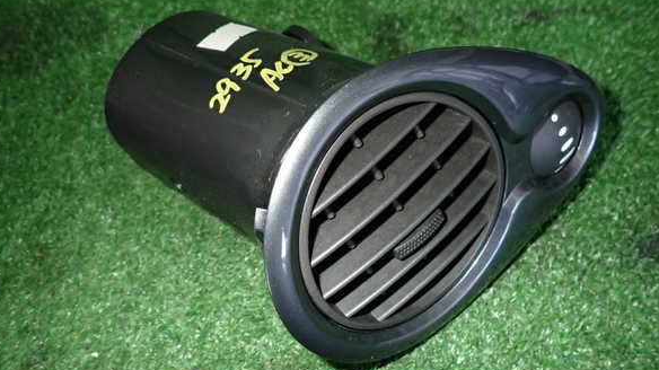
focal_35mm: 28
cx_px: 322
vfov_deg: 41.4
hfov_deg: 67.9
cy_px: 188
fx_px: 489
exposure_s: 1/30
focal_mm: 4.5
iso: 400
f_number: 5.6
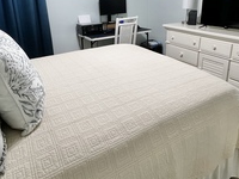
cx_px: 121
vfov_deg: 51.4
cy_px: 51
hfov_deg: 67.3
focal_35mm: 26
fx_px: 180
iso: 125
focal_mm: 1.57
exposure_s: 1/60
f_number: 1.8
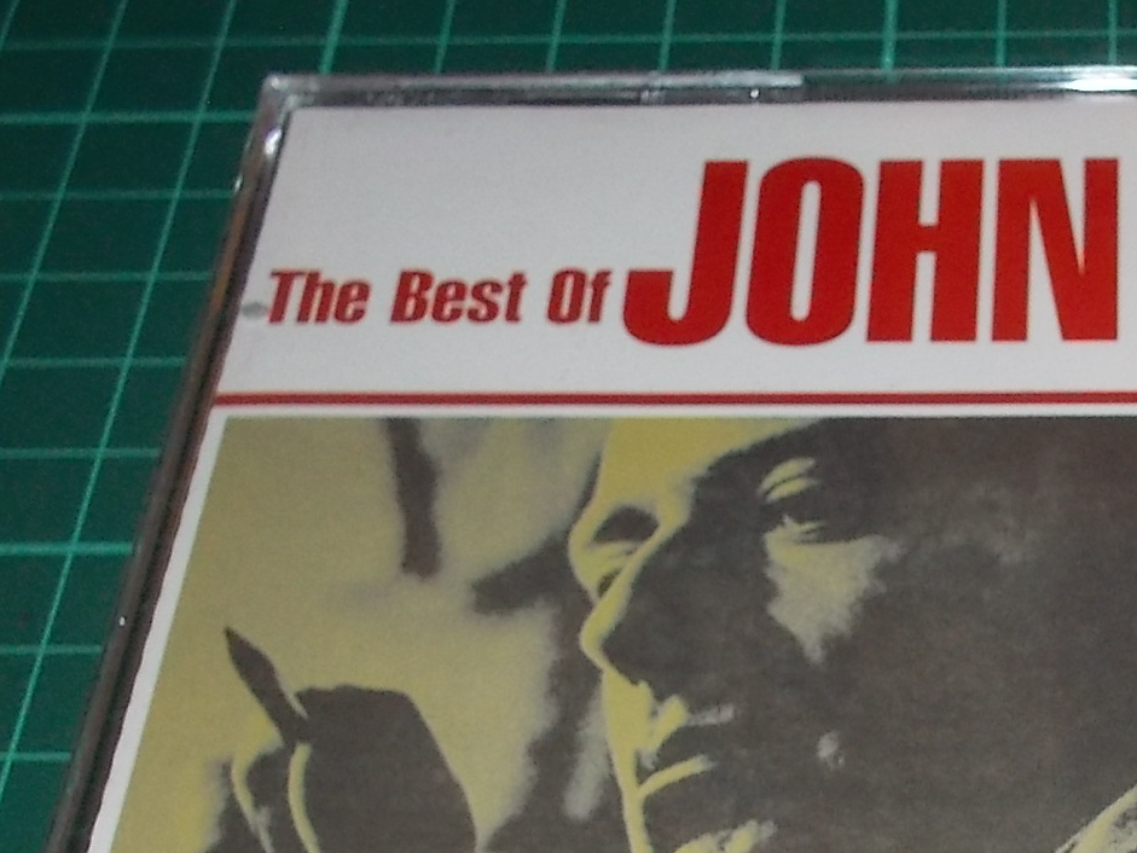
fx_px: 2300
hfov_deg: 26.4
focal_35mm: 70
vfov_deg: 20.1
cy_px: 942
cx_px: 1124
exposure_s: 1/30
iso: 200
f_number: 3.3
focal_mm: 4.1
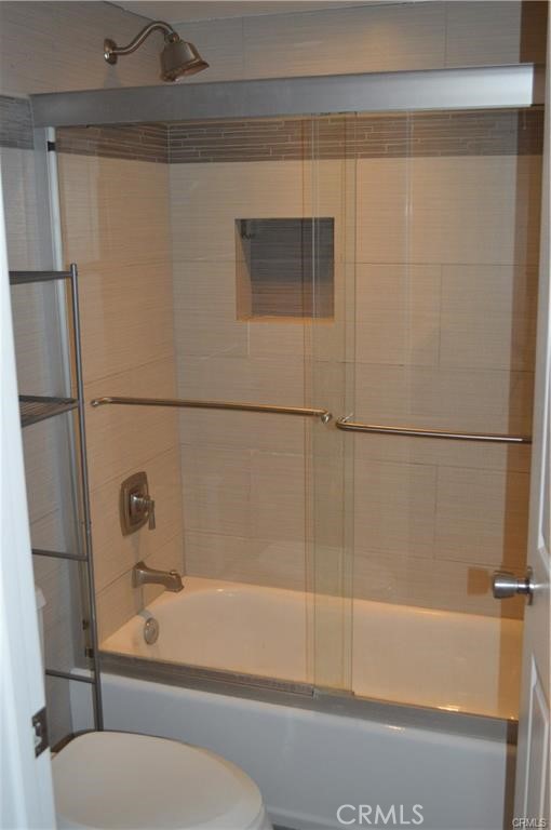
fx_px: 898
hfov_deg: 34.1
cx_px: 276
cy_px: 415
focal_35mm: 39
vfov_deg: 49.6
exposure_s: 1/60
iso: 1400
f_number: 4.2
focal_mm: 26
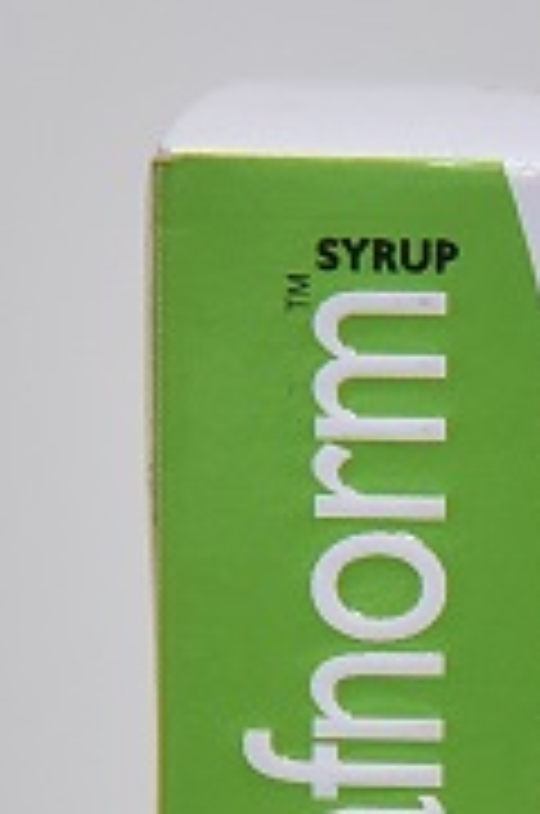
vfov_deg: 6.7
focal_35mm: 305
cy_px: 1088
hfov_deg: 4.5
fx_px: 6888
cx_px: 603
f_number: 5
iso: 1600
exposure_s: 1/200
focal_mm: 105
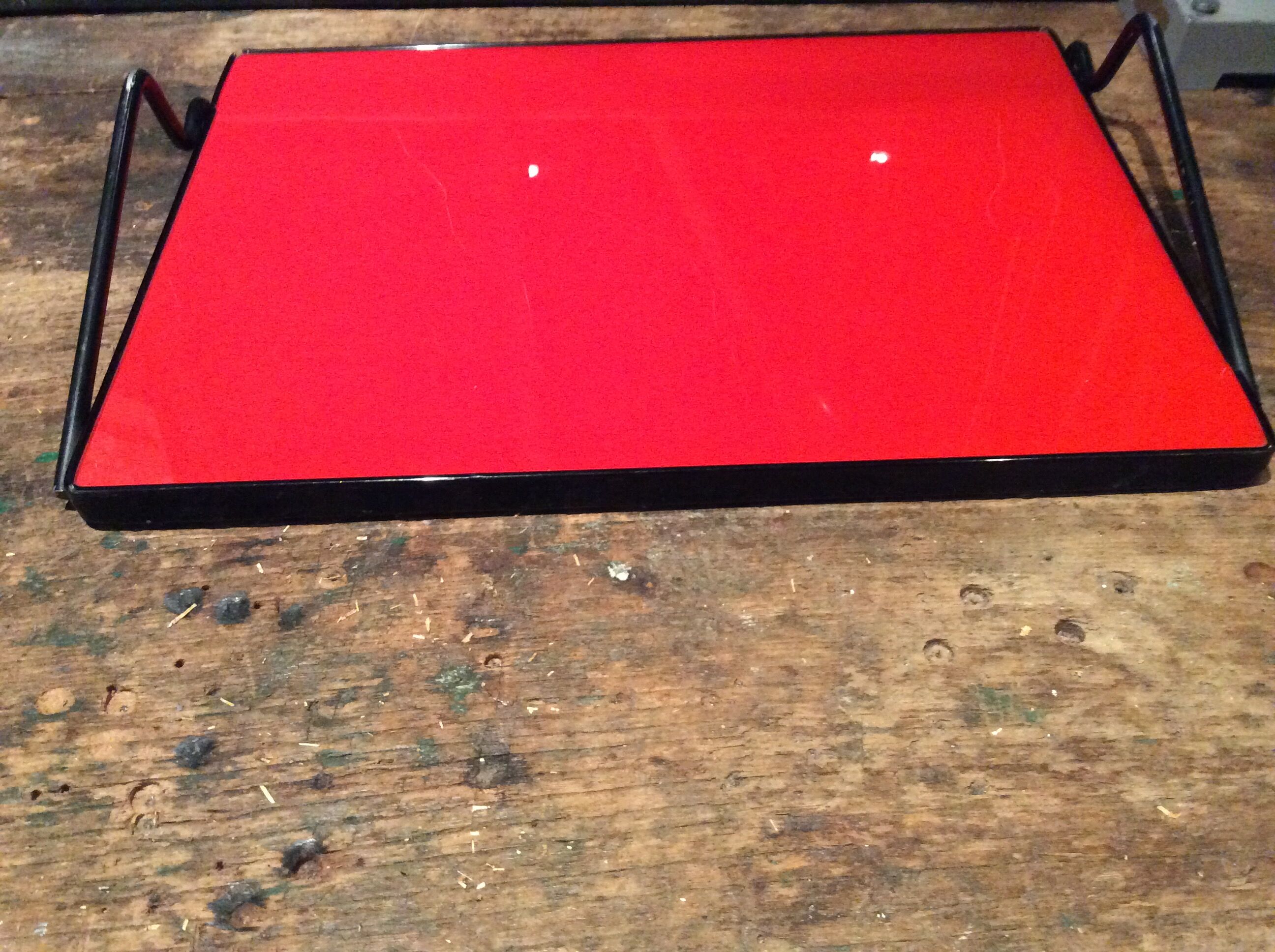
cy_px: 476
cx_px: 638
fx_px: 1177
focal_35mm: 32
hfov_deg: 56.9
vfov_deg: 44.1
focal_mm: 3.3
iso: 500
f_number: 2.4
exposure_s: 1/17
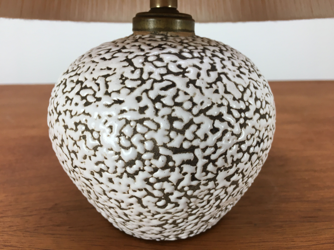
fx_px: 280
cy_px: 125
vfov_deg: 48.2
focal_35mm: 29
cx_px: 167
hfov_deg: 61.7
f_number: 2.2
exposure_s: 1/33
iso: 32
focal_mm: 4.15
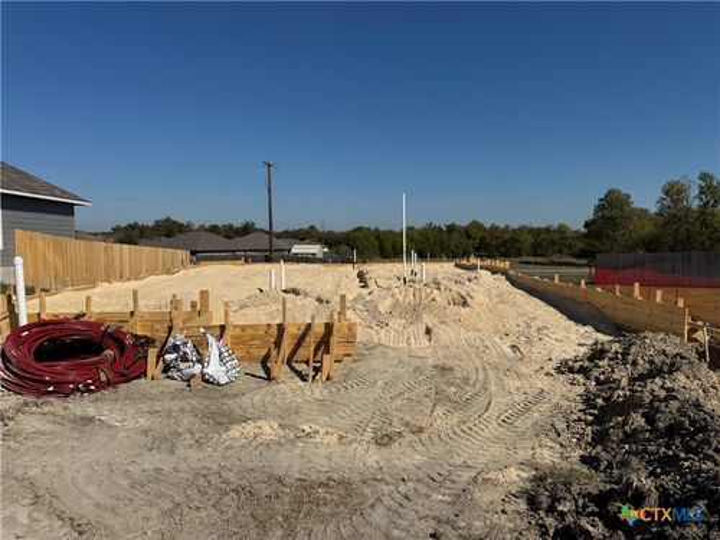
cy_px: 270
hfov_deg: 71.6
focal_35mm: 24
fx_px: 499
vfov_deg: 56.8
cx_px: 360
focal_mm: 6.76
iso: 80
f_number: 1.78
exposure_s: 1/12346
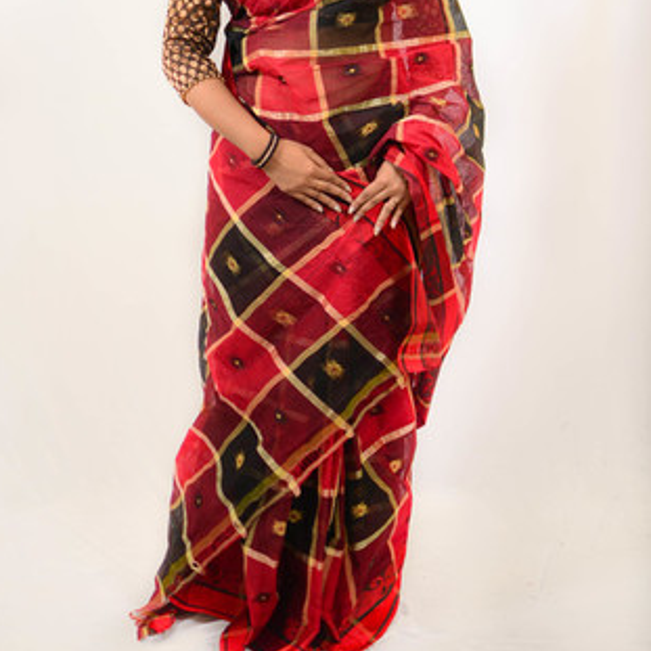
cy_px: 195
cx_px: 317
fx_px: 1525
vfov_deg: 23.9
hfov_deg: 24.1
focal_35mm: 72
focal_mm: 35
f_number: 1.8
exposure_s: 1/250
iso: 100
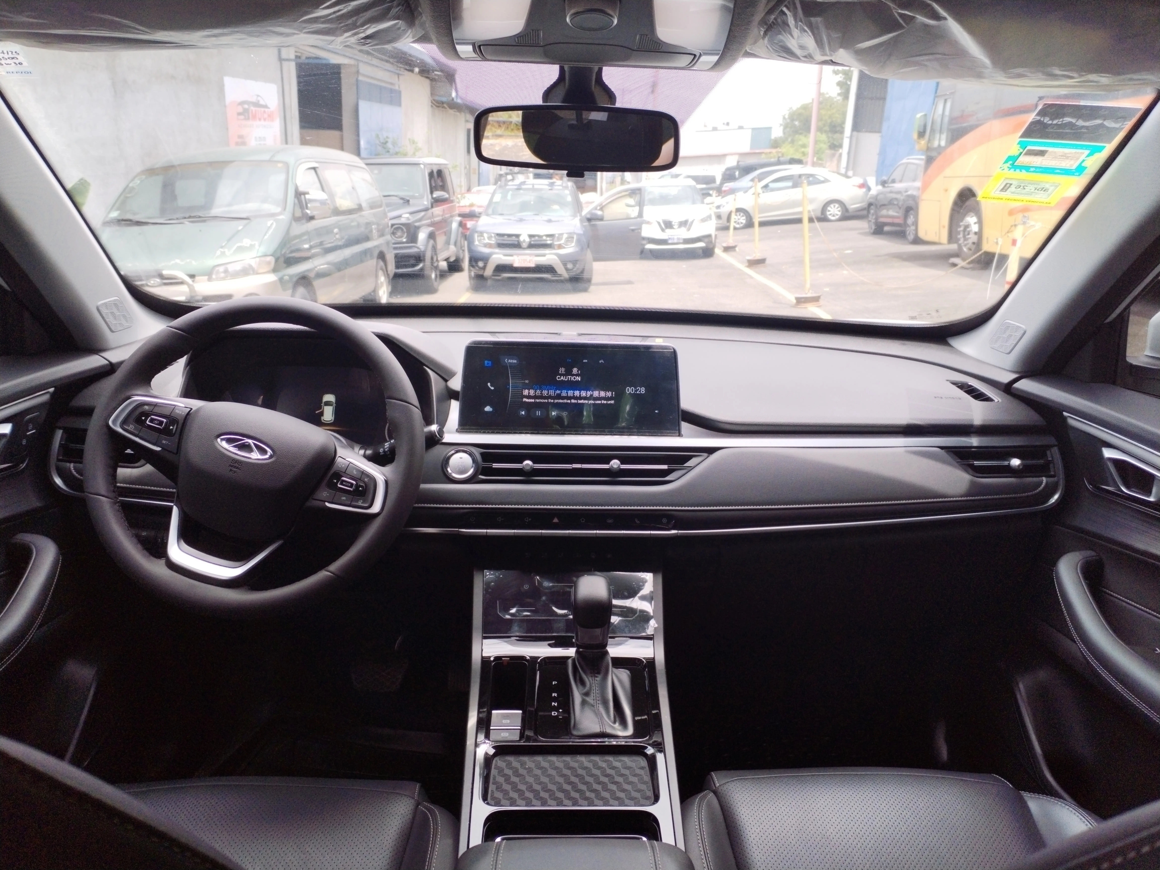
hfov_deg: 61.7
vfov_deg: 48.2
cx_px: 580
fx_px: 972
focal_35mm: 29
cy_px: 435
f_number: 1.8
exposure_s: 1/234
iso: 100
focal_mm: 4.75
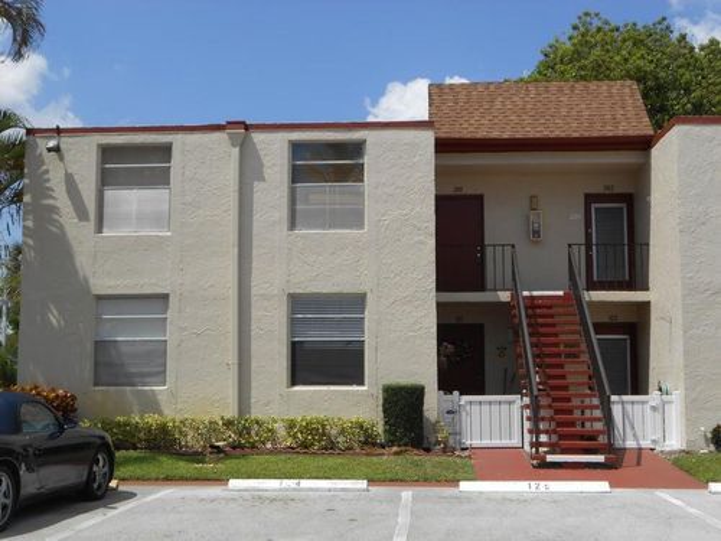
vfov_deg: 29.7
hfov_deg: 38.9
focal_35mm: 49
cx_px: 360
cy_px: 270
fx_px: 1021
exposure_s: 1/800
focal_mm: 8.8
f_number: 4.8
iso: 80
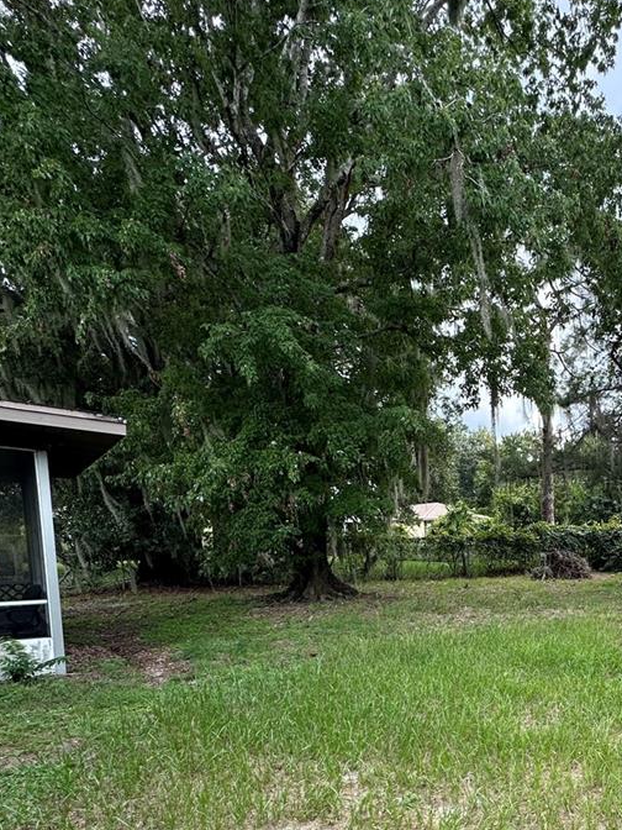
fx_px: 599
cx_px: 548
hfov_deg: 49.5
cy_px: 584
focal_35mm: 25
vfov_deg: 66.6
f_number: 2.2
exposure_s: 1/296
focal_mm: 2.22
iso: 40
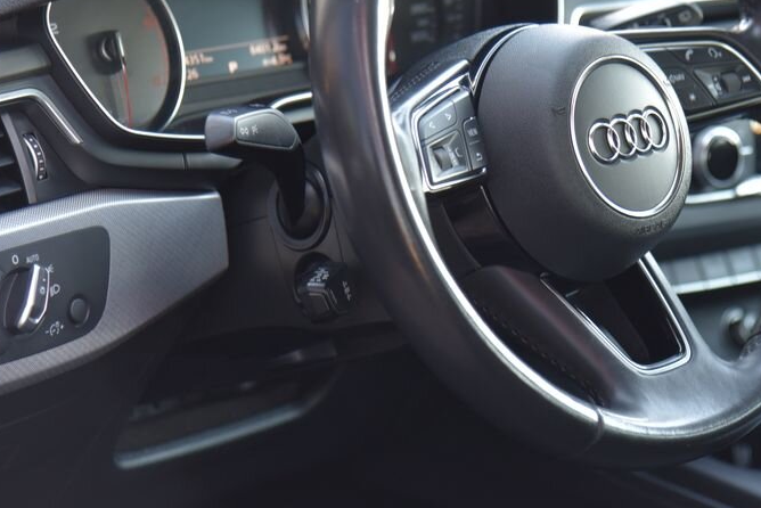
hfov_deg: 12.7
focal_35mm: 161
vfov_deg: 8.5
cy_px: 123
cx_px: 512
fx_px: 3405
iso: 500
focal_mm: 105
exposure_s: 1/40
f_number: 4
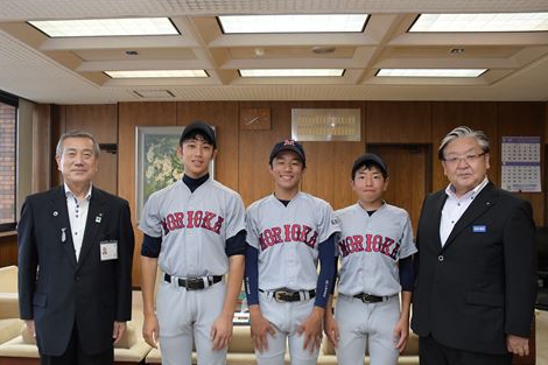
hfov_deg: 56.5
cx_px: 262
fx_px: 510
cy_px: 188
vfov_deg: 39.4
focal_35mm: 34
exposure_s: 1/250
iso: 2500
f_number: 5.6
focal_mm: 21
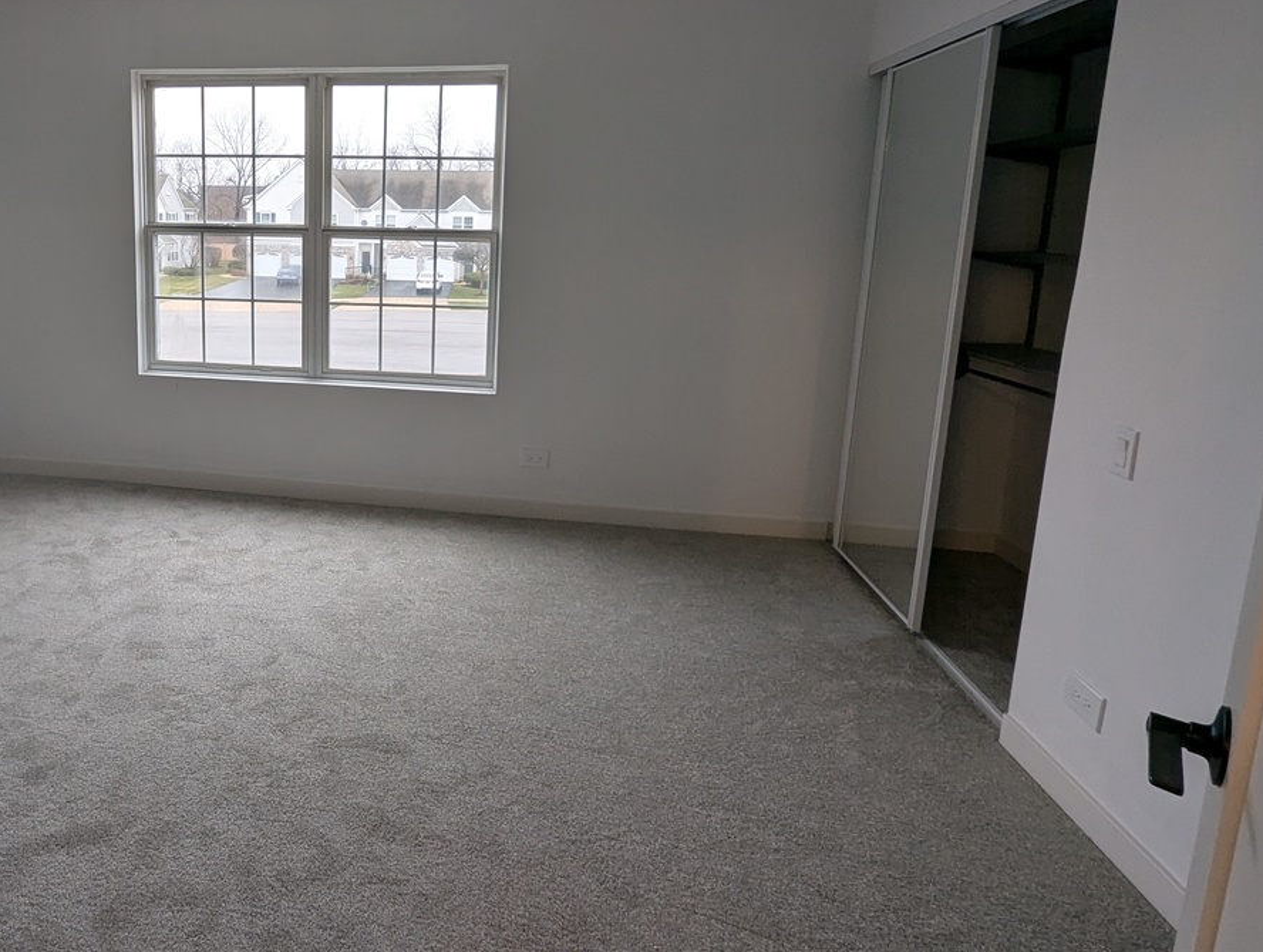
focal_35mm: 21
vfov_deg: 62.5
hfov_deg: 74.6
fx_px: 767
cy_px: 344
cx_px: 356
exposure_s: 1/60
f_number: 2.2
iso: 49
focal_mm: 1.95
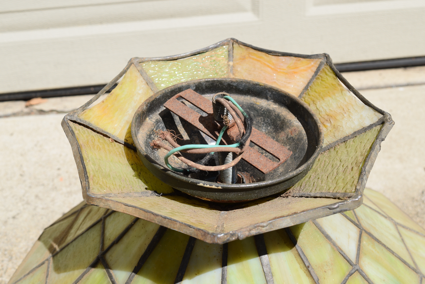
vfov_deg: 26.5
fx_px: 603
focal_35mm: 51
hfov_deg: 38.9
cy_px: 142
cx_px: 212
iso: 200
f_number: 10
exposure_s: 1/400
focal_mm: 34
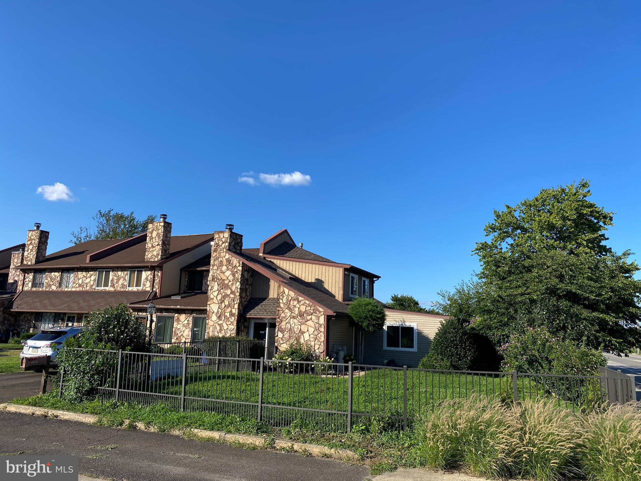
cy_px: 240
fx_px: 481
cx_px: 320
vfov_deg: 53.1
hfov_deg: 67.3
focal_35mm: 26
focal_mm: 4.25
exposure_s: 1/2141
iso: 32
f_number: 1.8
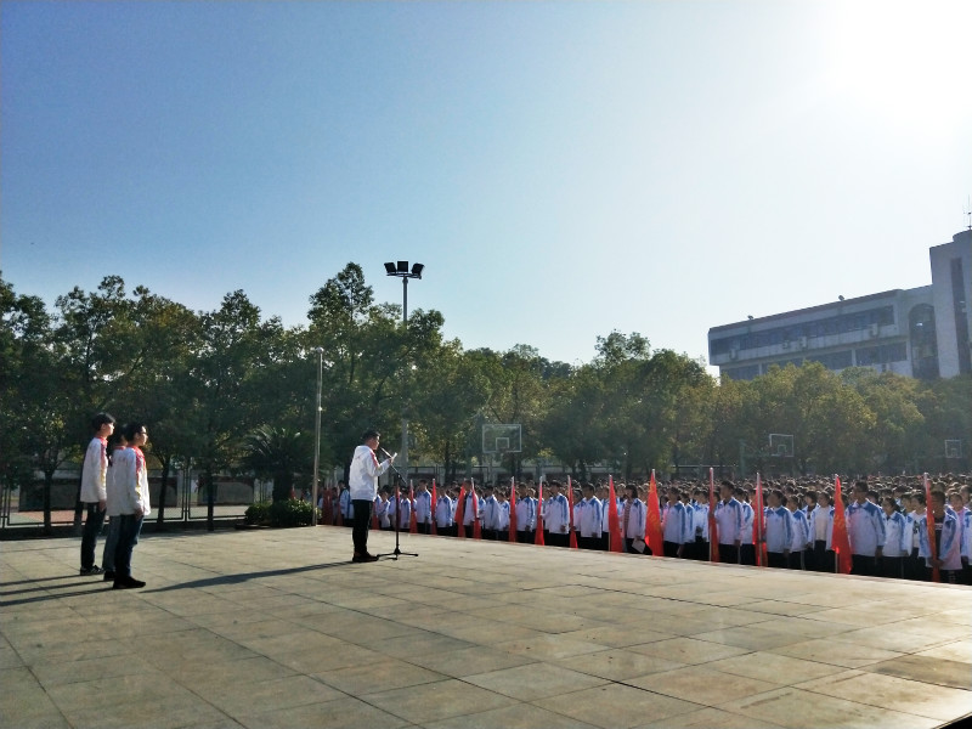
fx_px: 702
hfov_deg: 69.4
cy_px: 364
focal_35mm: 25
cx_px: 486
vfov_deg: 54.9
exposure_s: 1/8889
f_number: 1.7
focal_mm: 4.27
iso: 101
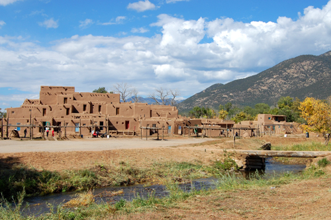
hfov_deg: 41.2
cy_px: 110
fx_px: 441
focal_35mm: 48
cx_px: 166
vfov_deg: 28.0
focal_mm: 32
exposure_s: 1/320
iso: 200
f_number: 10
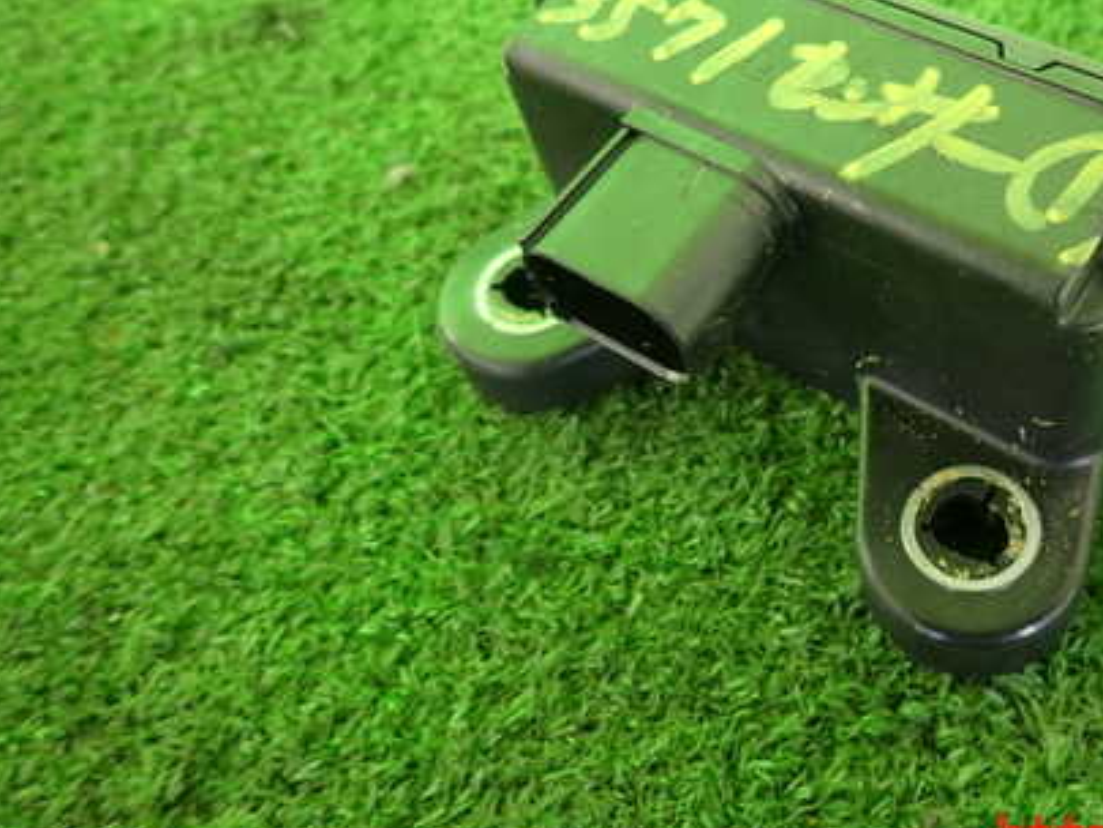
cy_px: 261
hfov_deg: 48.6
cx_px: 795
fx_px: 1179
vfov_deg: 38.2
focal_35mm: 37
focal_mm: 4.5
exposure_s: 1/60
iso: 100
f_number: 2
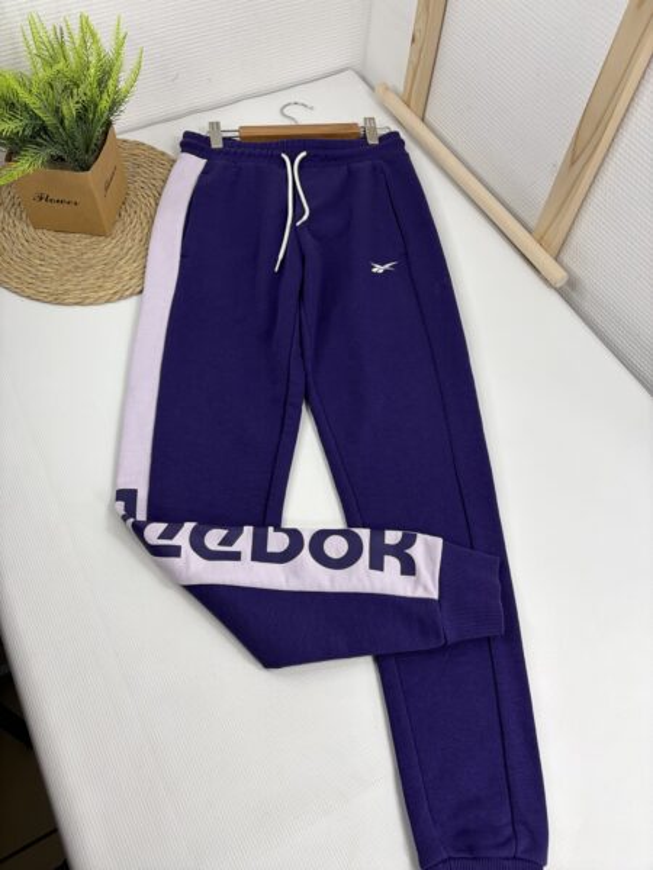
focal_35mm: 26
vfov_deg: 67.3
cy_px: 435
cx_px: 326
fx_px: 654
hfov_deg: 53.1
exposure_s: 1/259
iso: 40
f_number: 1.6
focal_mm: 5.96
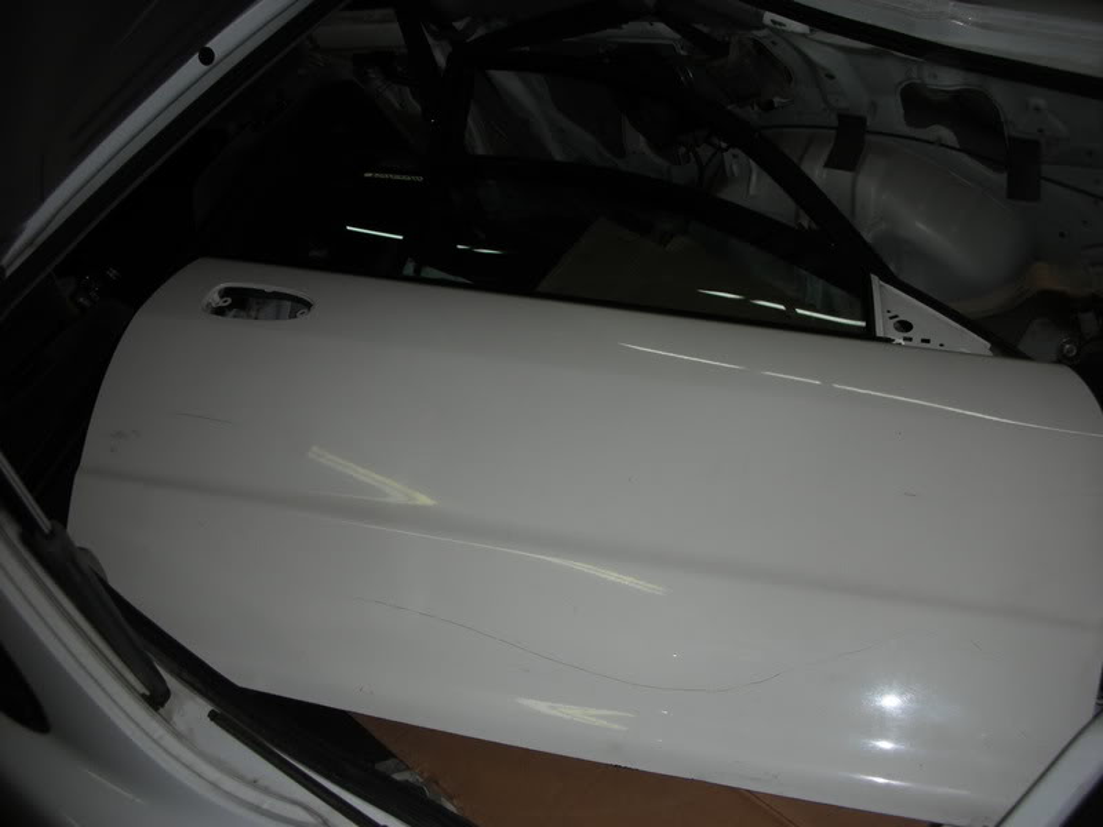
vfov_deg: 40.7
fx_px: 1115
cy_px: 414
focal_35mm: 35
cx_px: 552
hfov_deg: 52.6
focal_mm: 5.8
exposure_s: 1/60.1
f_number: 3
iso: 50
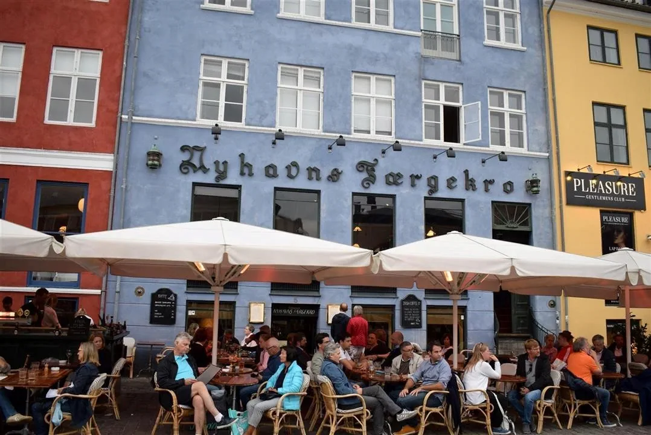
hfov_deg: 59.5
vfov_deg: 41.8
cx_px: 326
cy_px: 218
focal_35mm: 32
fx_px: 570
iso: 400
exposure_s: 1/100
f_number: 5
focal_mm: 21
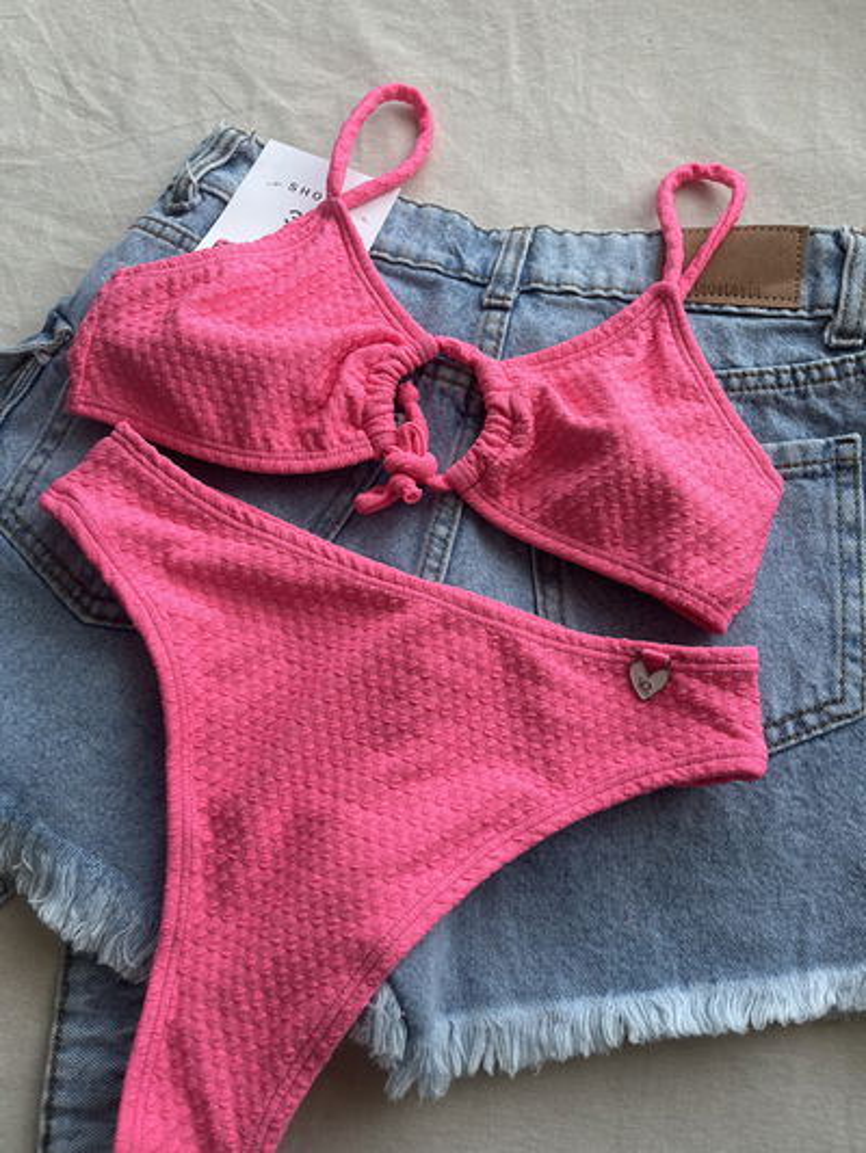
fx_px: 867
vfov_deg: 67.3
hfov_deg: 53.1
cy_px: 576
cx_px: 433
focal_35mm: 26
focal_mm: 5.1
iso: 40
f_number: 1.6
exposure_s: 1/182
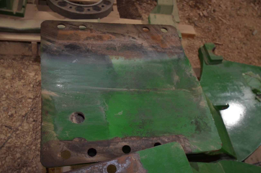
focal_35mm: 38
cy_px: 86
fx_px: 275
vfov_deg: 34.9
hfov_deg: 50.8
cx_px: 135
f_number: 4.5
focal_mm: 24
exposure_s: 1/60
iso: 900
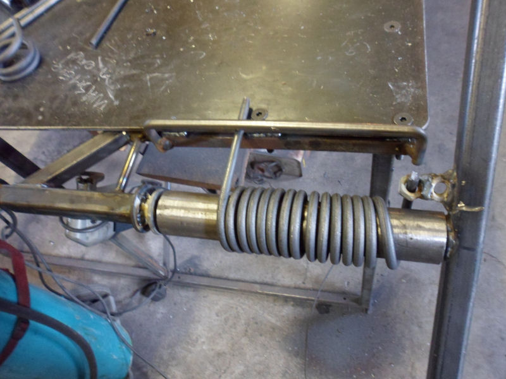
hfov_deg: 67.3
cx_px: 253
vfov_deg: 53.1
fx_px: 380
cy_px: 190
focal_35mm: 26
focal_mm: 4.9
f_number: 3.3
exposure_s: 1/8
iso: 400
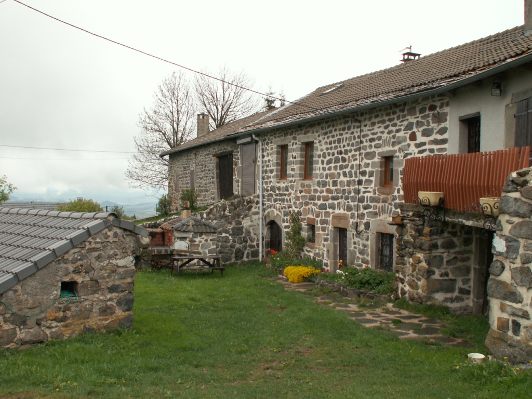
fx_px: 538
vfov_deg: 40.7
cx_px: 266
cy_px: 200
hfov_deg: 52.6
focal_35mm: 35
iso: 50
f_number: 5
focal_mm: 5.86
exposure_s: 1/125
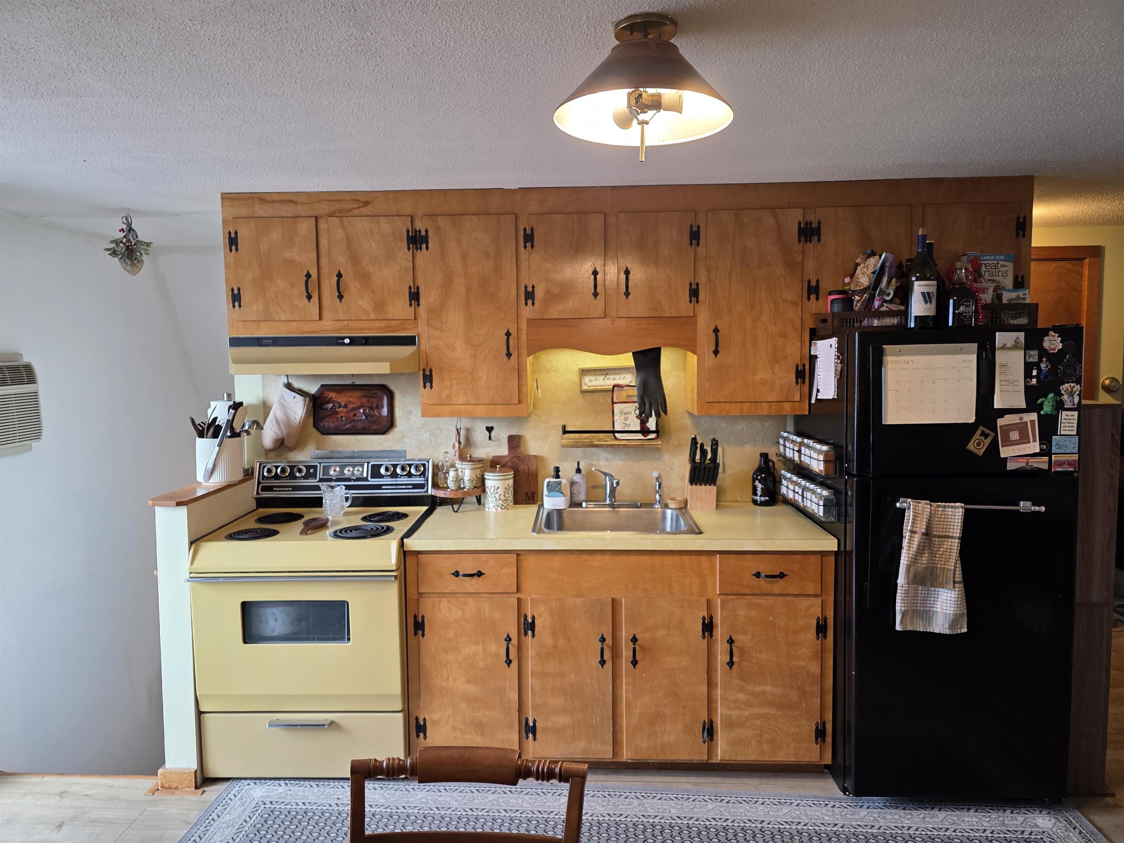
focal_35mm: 23
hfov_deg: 73.9
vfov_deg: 58.9
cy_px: 422
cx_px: 562
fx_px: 747
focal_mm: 6.3
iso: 125
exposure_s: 1/120
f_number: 1.7
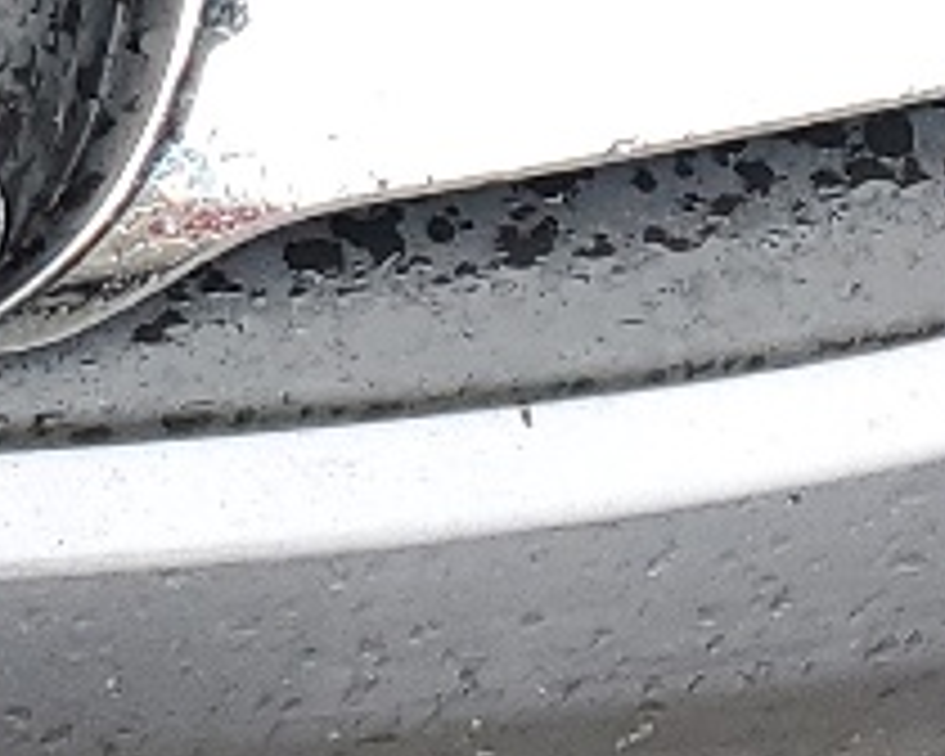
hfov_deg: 9.7
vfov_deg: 6.8
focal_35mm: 193
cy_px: -1854
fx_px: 5398
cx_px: -500
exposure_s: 1/161
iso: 50
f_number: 1.5
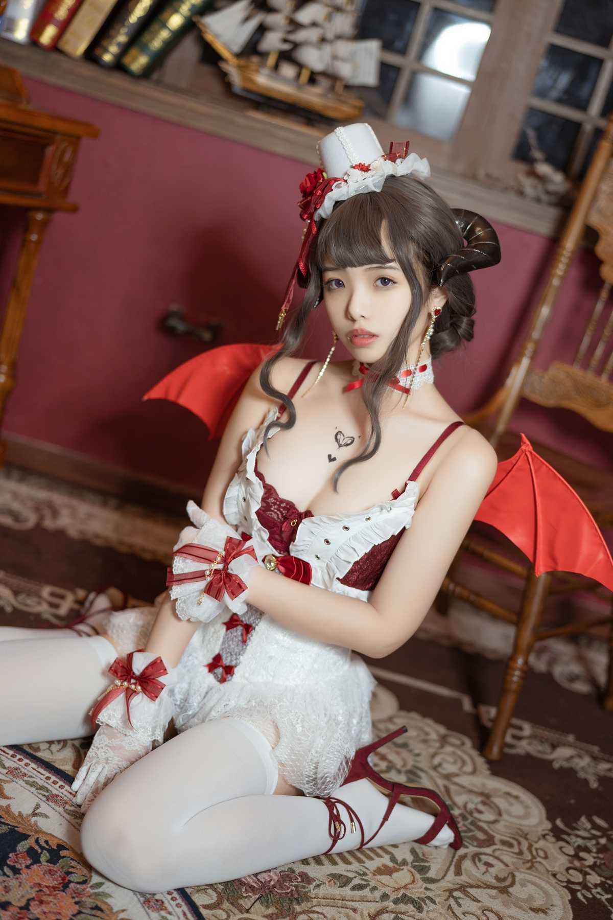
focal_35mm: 50
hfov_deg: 27.0
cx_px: 306
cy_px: 460
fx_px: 1277
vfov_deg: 39.6
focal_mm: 50
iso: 400
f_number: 1.6
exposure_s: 1/100
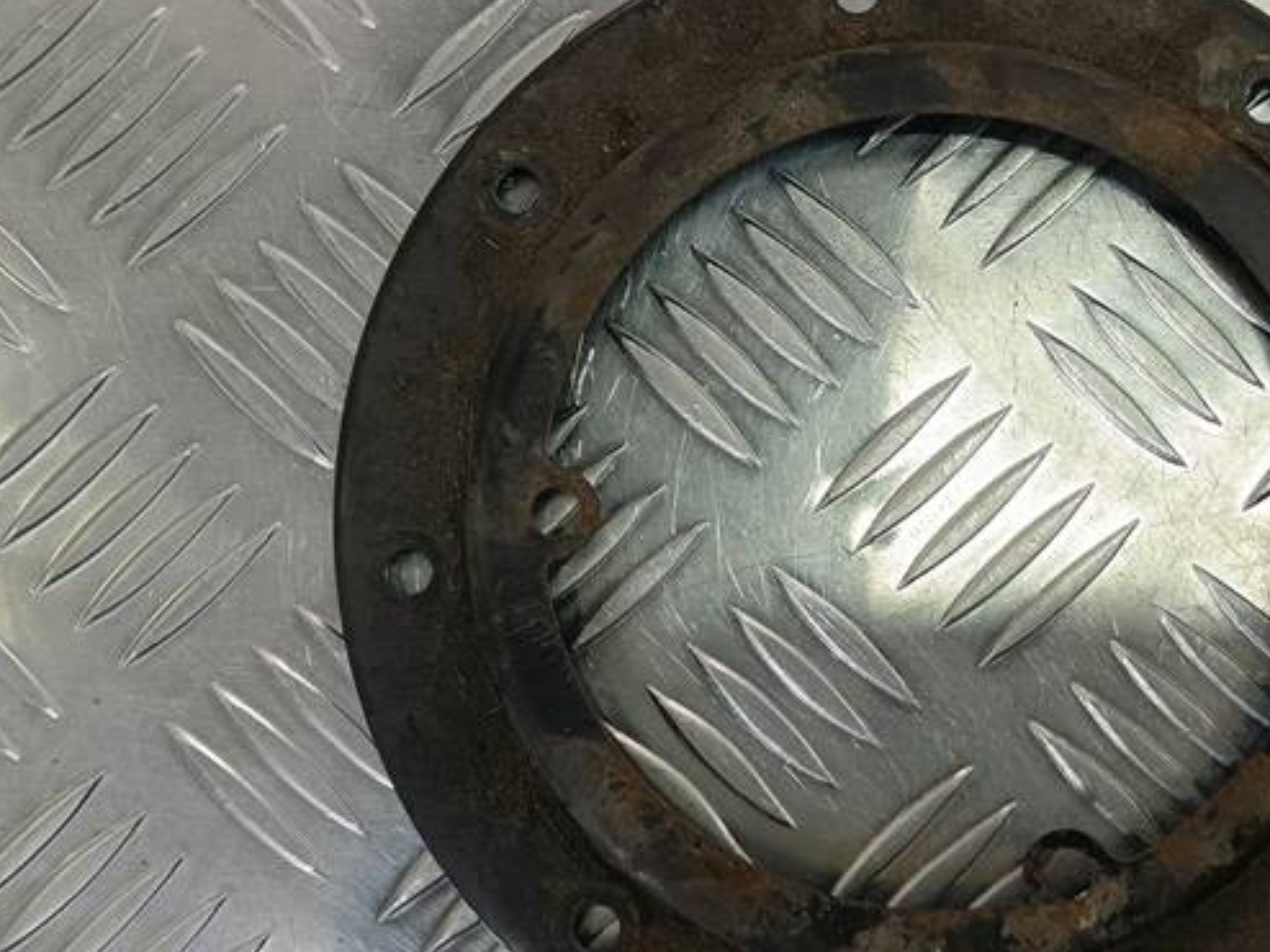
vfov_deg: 26.1
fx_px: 2054
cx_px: 910
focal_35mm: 56
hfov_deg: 33.8
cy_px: 461
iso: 140
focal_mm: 4.11
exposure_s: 1/100
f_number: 1.6
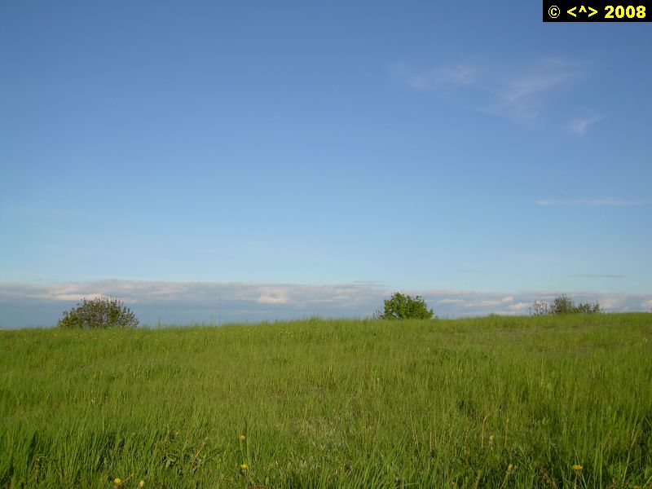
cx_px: 326
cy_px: 244
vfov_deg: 37.7
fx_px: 716
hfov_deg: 49.0
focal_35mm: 38
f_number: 4.6
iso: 50
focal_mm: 6.3
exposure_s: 1/500
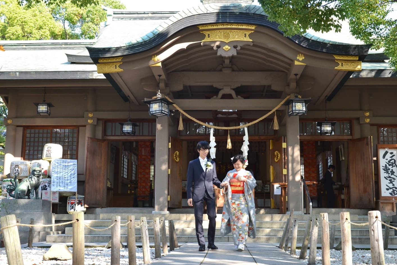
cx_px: 202
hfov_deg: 41.5
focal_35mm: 48
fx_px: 524
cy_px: 132
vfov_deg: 28.4
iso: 500
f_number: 5
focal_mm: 31
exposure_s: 1/250
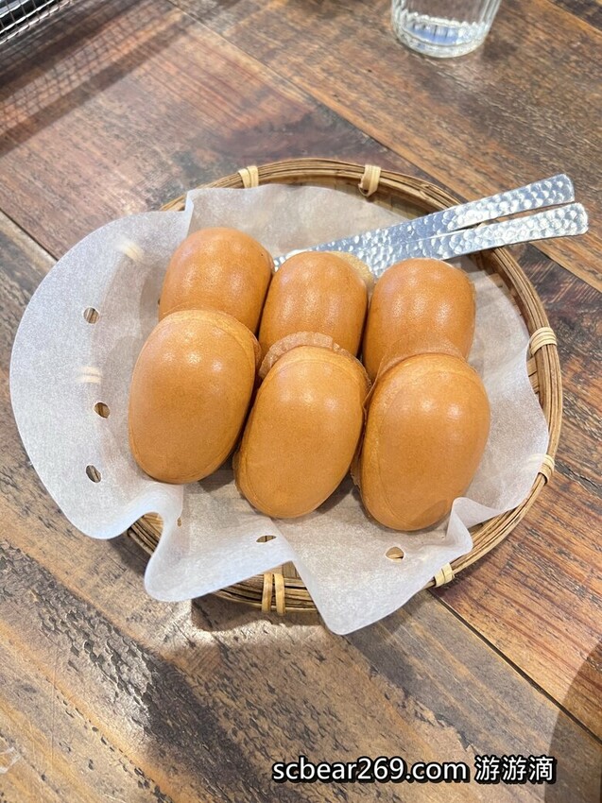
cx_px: 301
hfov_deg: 53.0
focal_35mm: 26
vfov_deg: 67.3
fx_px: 603
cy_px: 402
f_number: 1.5
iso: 400
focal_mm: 5.7
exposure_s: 1/60
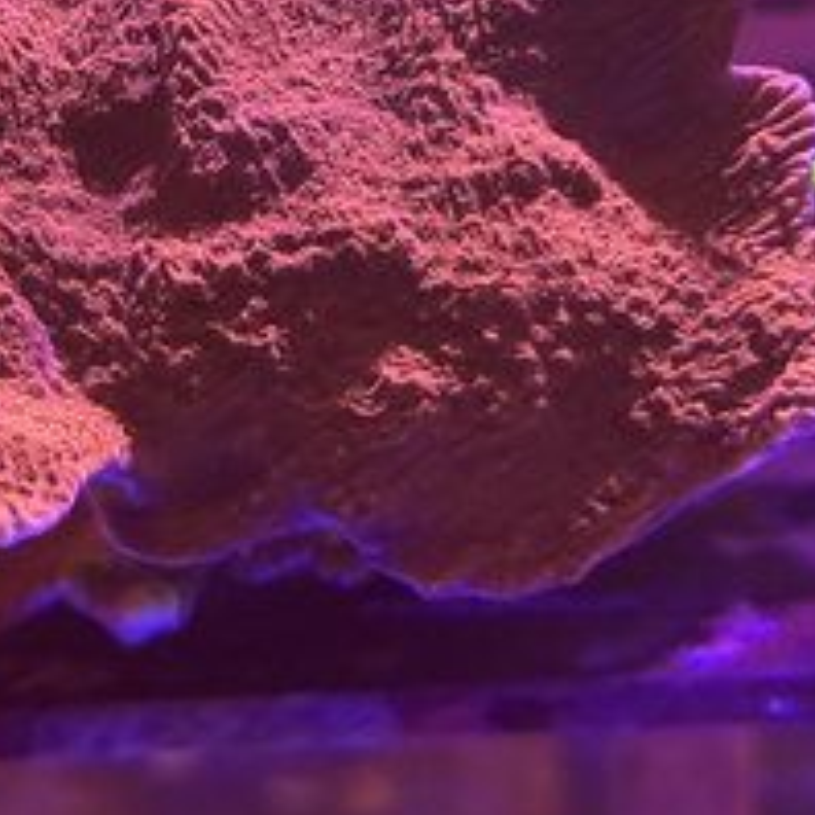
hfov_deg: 15.2
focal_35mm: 114
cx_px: 173
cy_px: -10
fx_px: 3037
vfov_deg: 15.0
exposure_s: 1/28
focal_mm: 6.76
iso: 800
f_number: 1.78
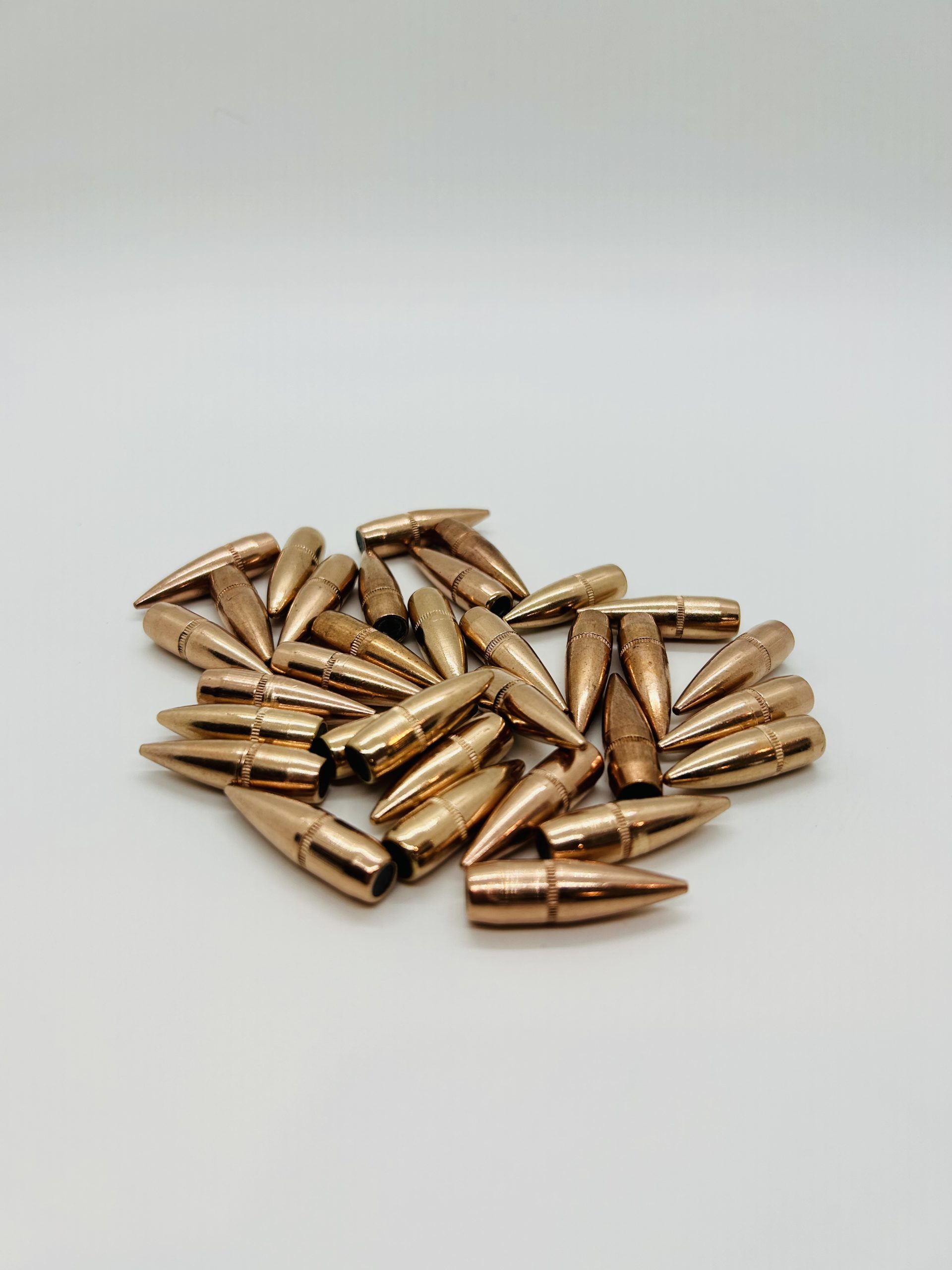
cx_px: 476
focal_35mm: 26
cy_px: 635
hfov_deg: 53.1
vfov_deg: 67.3
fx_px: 953
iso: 50
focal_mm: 5.7
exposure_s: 1/300
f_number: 1.5
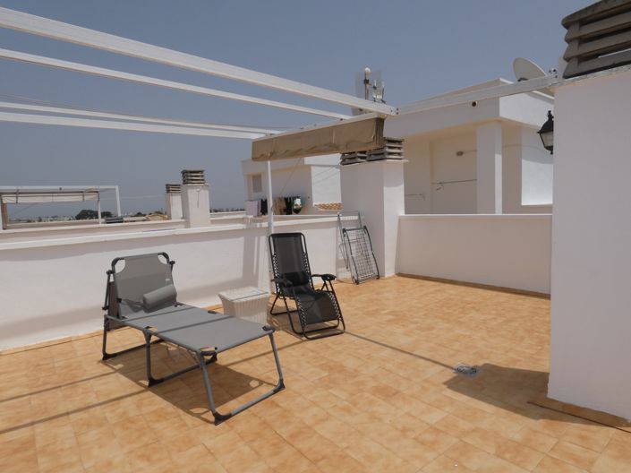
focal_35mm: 20
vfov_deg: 65.9
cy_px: 236
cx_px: 316
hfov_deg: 81.8
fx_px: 364
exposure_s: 1/800
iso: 80
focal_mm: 3.6
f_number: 6.3
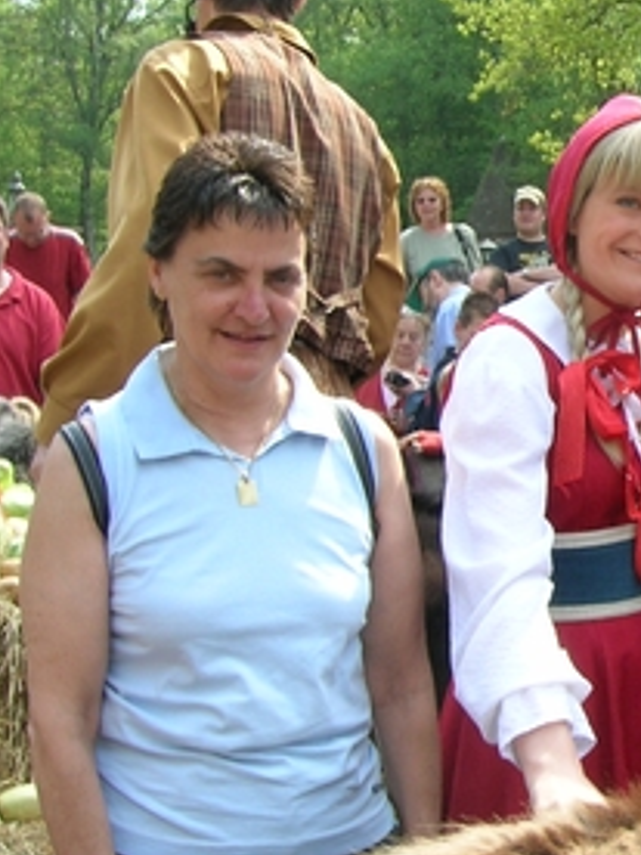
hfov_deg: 18.5
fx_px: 1827
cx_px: 839
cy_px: 403
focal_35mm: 74
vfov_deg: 26.3
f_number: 4.9
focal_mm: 5.7
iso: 50
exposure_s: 1/89.5
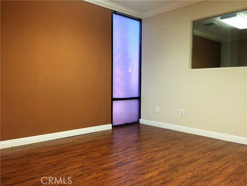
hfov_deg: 61.7
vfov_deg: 48.2
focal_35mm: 29
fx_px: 207
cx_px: 124
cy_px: 93
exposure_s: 1/30
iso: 50
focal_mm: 4.15
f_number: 2.2
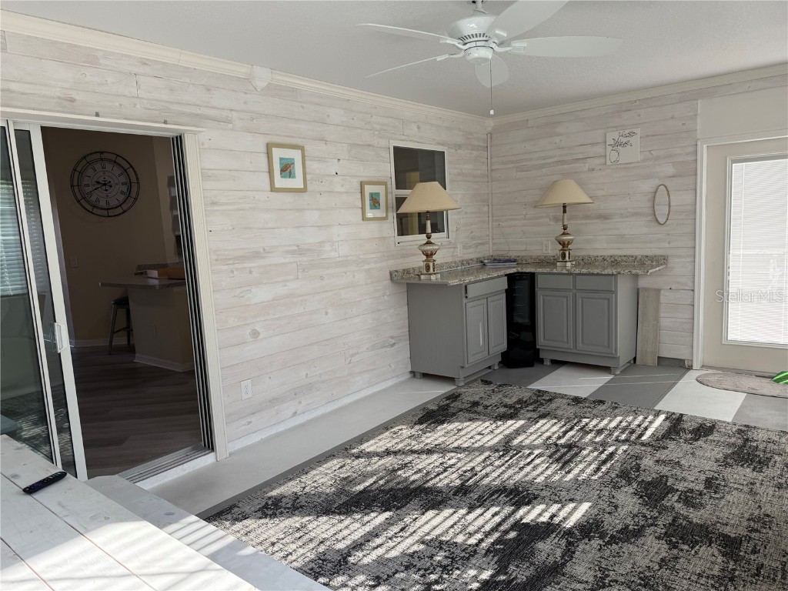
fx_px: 546
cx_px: 394
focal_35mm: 24
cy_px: 296
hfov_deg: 71.6
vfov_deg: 56.8
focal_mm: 6.76
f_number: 1.78
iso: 100
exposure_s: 1/279
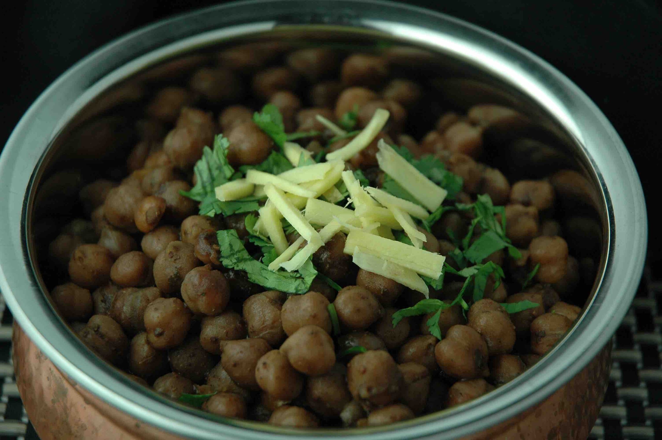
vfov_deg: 13.0
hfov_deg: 19.5
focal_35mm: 105
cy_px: 220
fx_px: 1929
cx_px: 331
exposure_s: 1/200
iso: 400
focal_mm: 70
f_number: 4.5
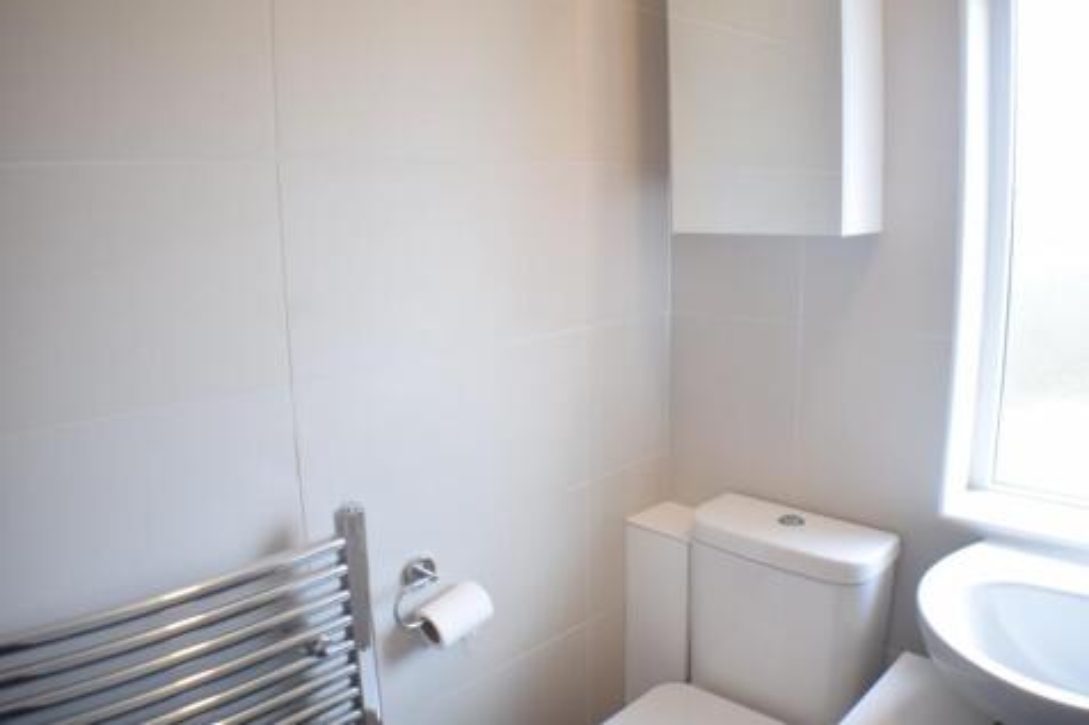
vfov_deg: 36.8
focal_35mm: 36
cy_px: 362
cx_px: 544
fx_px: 1089
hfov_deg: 53.1
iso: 100
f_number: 3.8
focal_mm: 24
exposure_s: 1/6
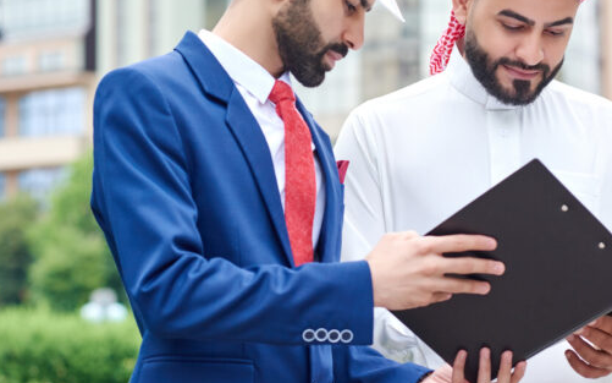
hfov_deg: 15.7
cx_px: 358
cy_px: 154
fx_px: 2218
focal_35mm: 133
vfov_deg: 9.8
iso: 500
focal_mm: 85
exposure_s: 1/320
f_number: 4.5
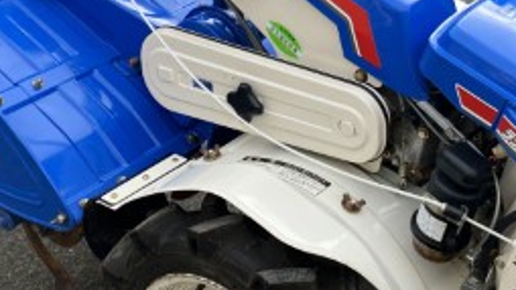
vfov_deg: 15.6
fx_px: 1054
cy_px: 85
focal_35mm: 77
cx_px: 278
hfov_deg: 27.5
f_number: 1.8
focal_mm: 3.99
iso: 32
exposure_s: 1/340
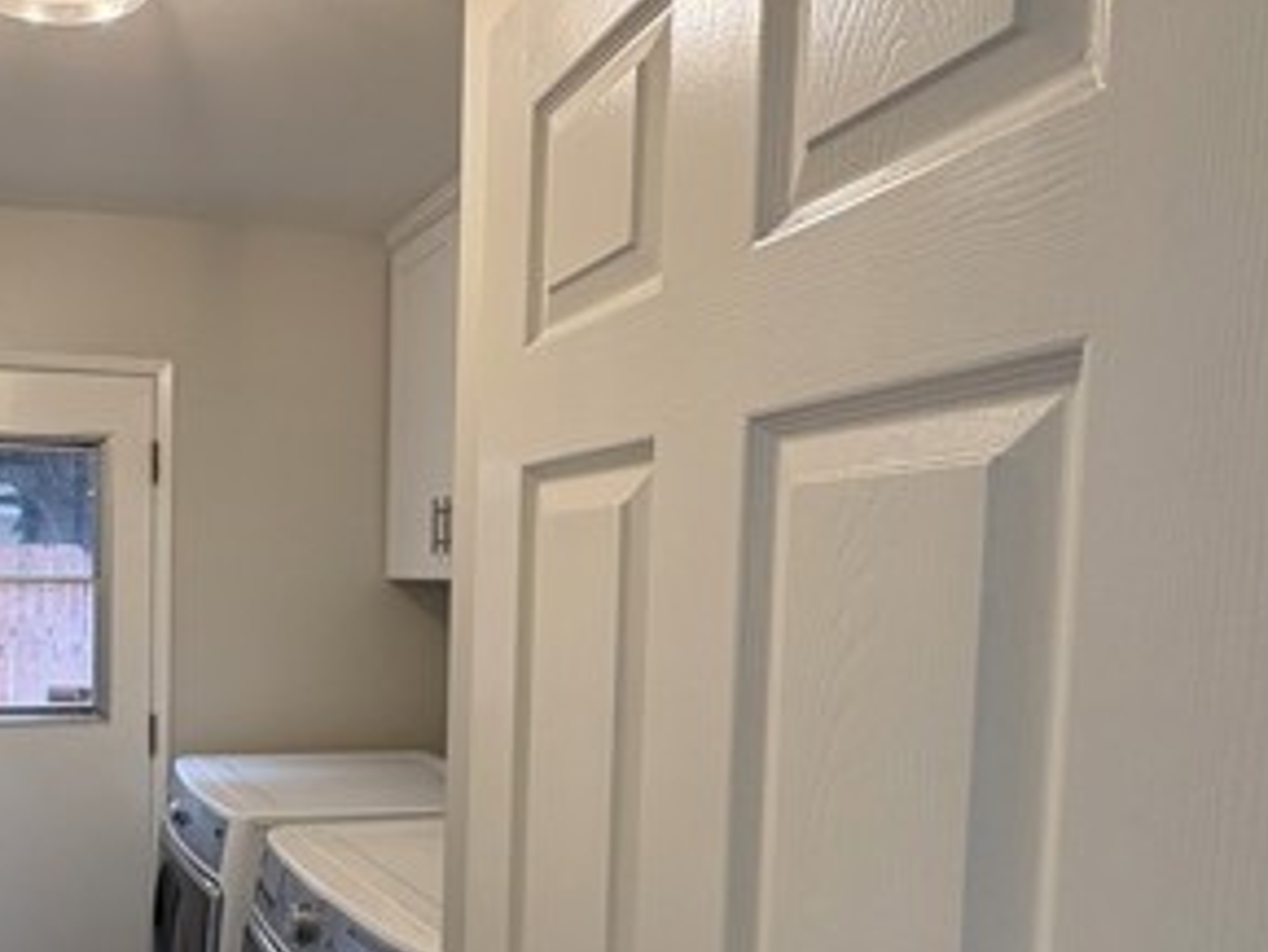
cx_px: 206
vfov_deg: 44.7
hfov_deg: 53.4
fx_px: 1136
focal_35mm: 31
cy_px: 645
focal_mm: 2.22
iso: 200
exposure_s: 1/60
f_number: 2.2
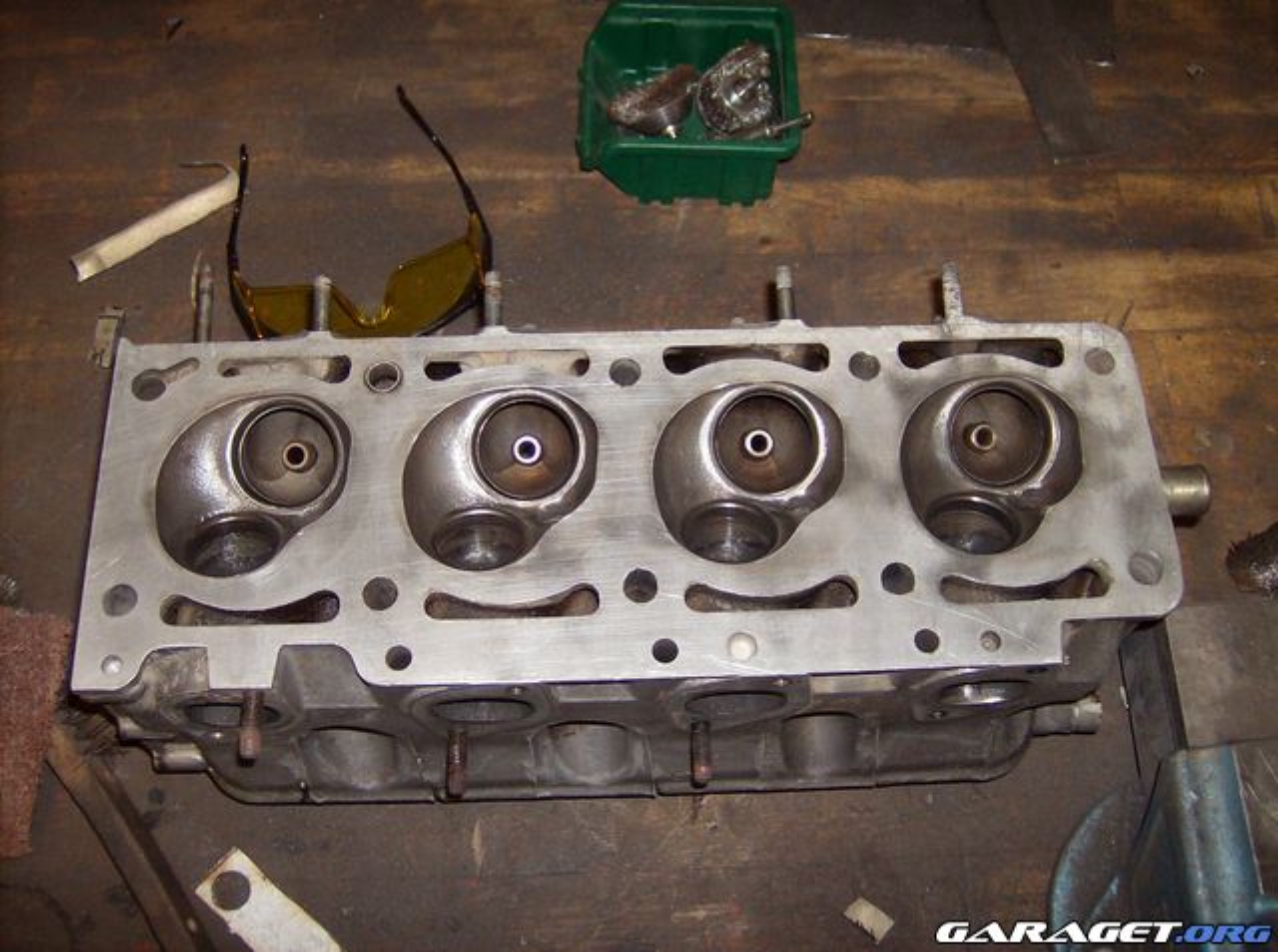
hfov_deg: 51.5
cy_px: 476
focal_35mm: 36
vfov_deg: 39.5
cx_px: 639
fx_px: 1326
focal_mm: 6
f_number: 2.8
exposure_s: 1/60
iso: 200
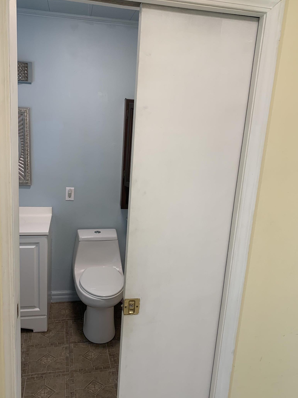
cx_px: 139
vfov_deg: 61.7
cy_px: 198
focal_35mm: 29
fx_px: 333
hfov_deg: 48.2
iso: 50
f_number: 1.8
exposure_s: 1/60
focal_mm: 4.25
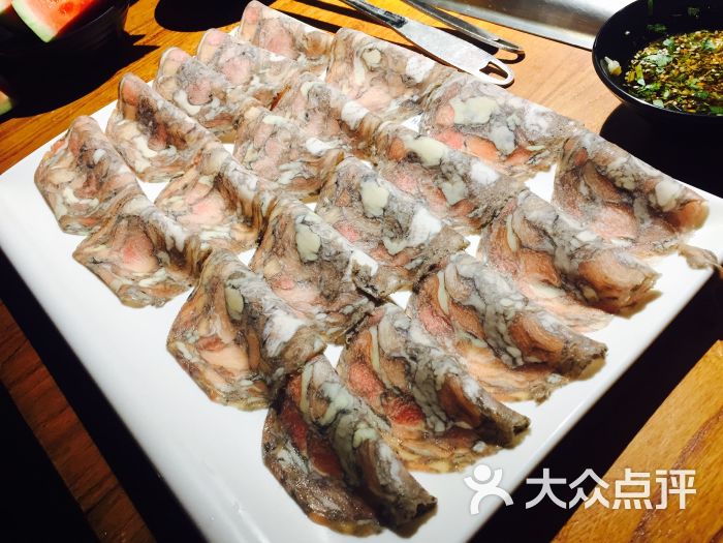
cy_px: 272
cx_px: 362
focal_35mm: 29
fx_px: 606
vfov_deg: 48.2
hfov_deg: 61.7
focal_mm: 4.15
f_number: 2.2
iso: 50
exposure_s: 1/33
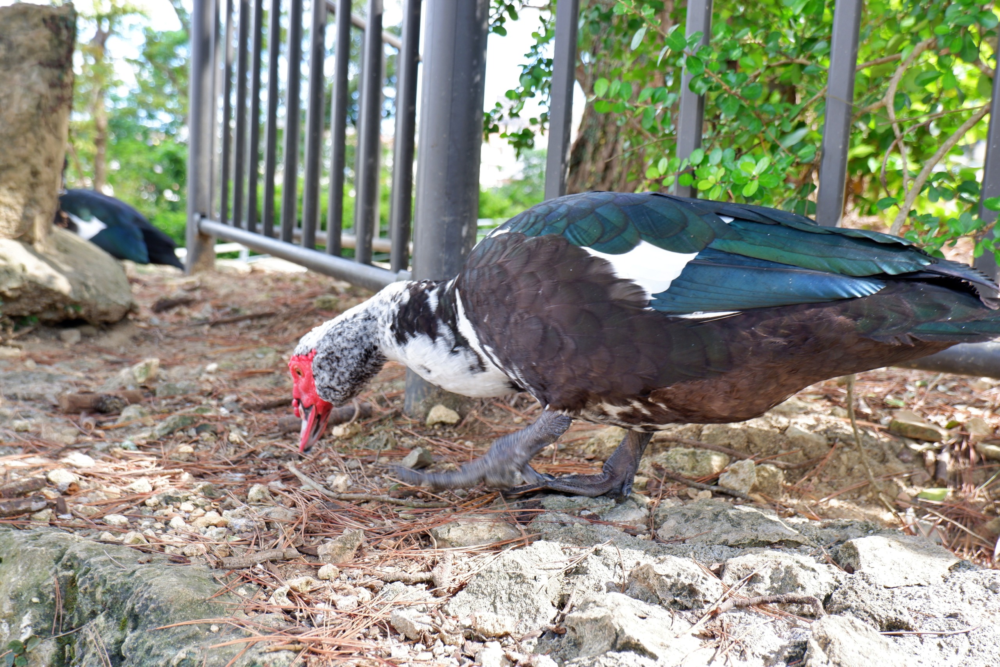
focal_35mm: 36
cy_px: 334
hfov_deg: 53.1
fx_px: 1000
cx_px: 500
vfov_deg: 36.9
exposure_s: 1/110
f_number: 4.4
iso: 200
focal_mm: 24.2
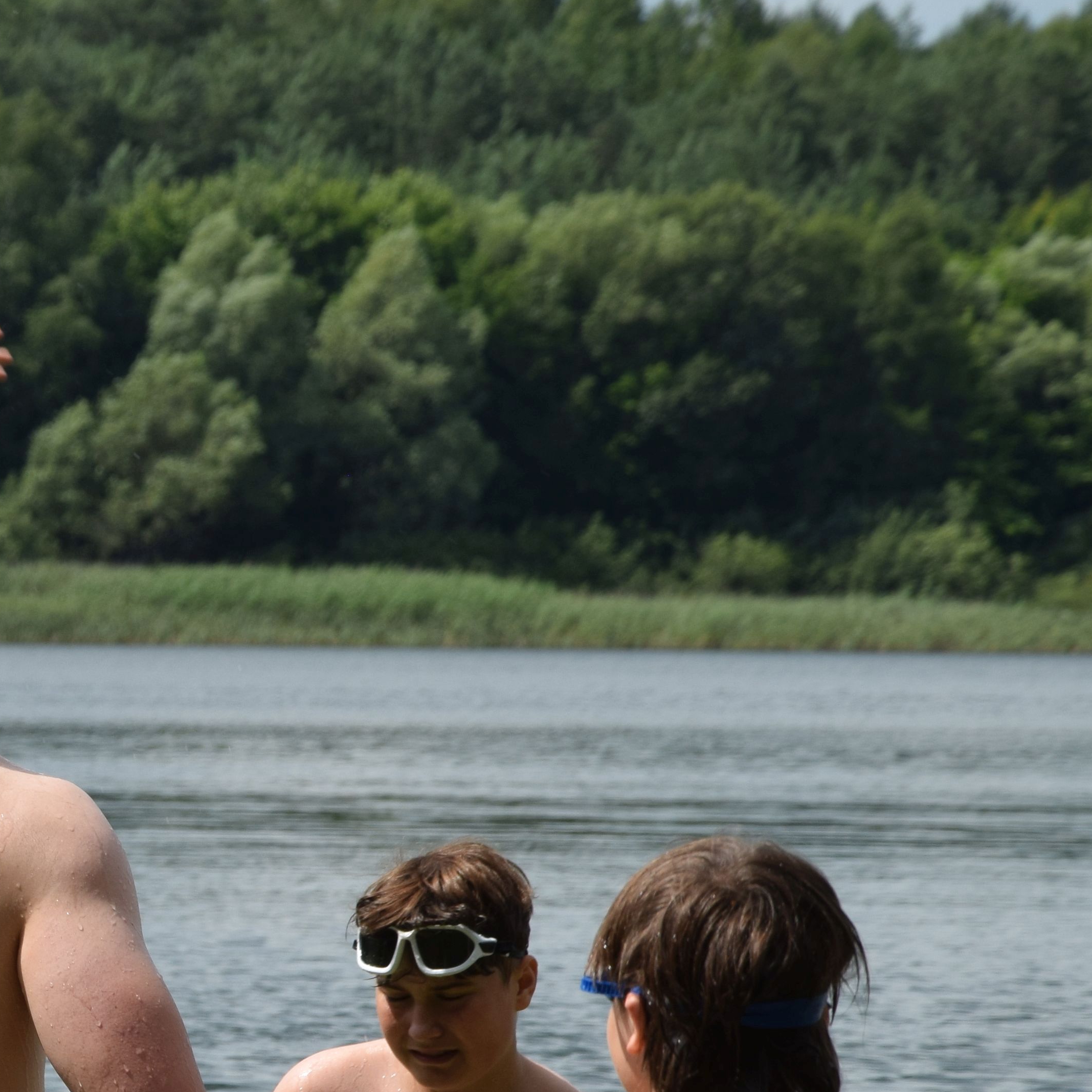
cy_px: 571
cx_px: -437
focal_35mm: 376
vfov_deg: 4.7
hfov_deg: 4.6
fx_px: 13427
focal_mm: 105
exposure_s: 1/400
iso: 200
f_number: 10
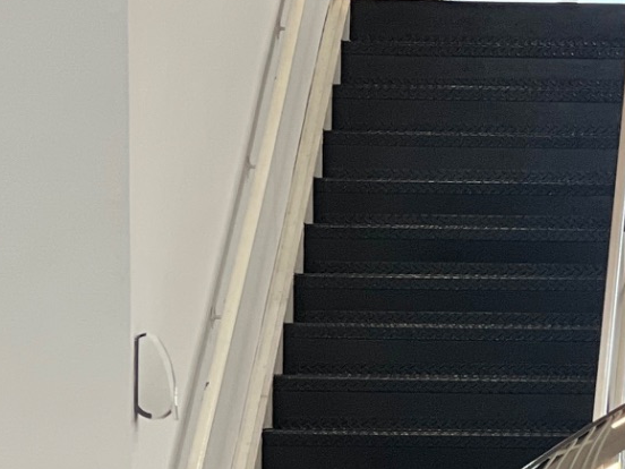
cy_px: 636
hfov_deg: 7.3
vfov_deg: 5.5
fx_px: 4839
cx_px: 890
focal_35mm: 268
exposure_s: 1/40
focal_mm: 9
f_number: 2.8
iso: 125
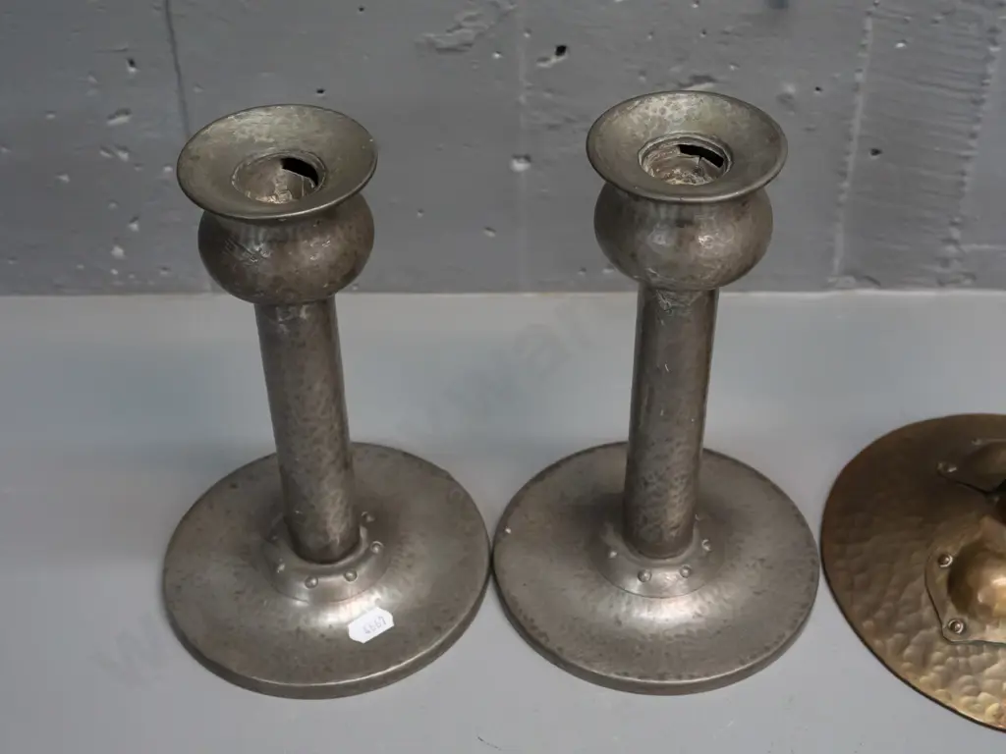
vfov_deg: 27.0
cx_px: 503
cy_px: 377
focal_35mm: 54
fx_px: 1569
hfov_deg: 35.5
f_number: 5.6
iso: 3200
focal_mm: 27
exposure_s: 1/160
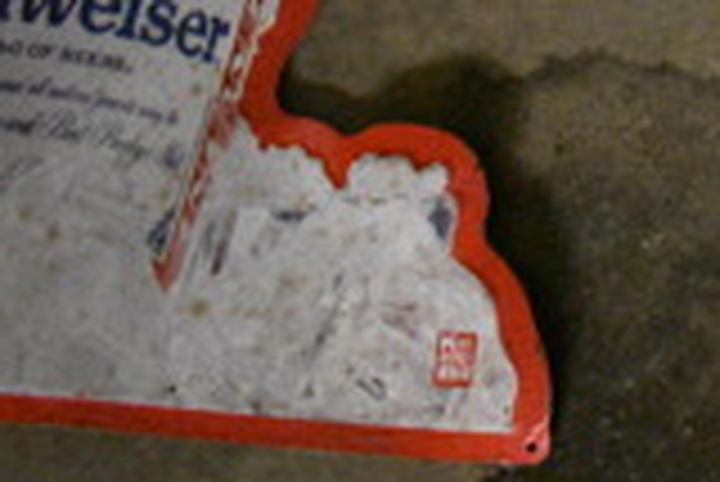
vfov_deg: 12.7
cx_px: 1318
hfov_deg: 16.4
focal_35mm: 103
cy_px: -234
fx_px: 2062
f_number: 3.5
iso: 5600
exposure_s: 1/125
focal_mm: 18
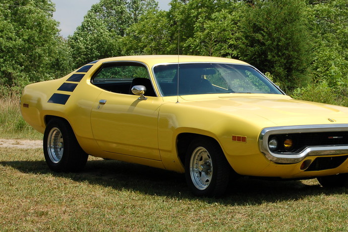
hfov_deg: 16.9
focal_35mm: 121
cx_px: 234
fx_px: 1167
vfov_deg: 11.4
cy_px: 96
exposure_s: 1/320
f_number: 10
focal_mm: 55
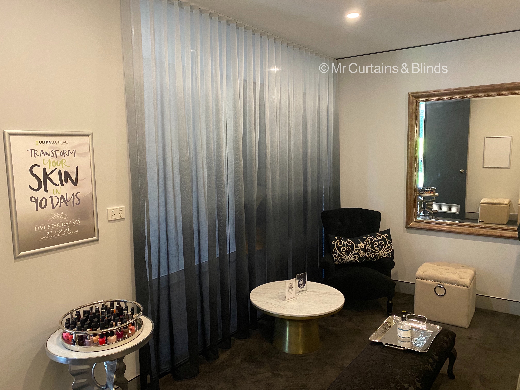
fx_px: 391
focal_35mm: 26
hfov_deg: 67.3
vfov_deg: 53.1
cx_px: 260
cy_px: 195
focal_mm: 4.25
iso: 400
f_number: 1.8
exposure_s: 1/50
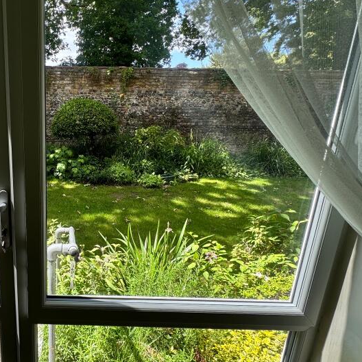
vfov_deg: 65.0
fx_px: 284
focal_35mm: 24
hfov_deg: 58.9
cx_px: 62
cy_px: 181
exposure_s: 1/241
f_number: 2.2
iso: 40
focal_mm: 2.22
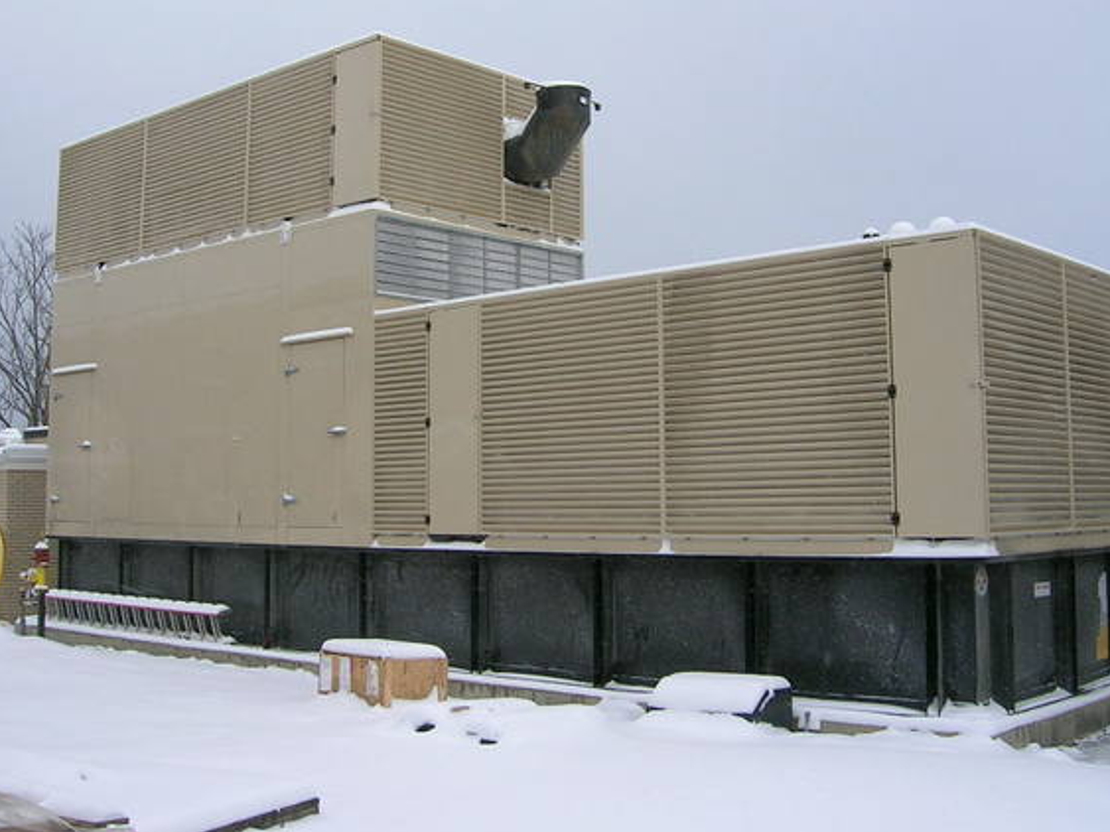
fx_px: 1346
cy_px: 353
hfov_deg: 44.8
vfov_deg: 34.3
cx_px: 583
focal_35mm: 42
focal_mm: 5.4
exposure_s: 1/323
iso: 50
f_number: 4.8
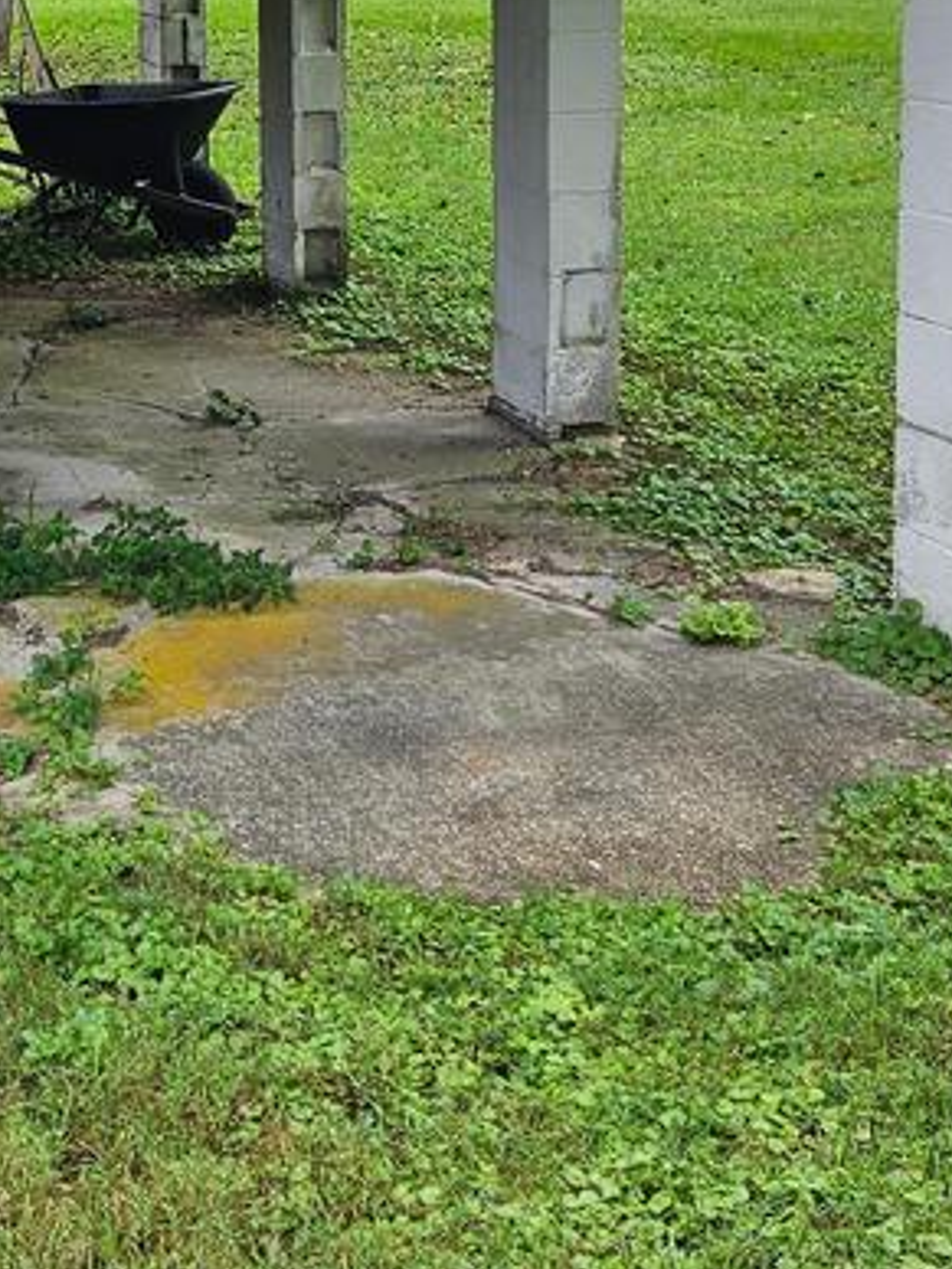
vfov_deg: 29.6
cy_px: 275
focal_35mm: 64
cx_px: 65
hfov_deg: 22.3
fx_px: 2347
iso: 25
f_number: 1.8
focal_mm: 5.4
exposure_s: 1/215
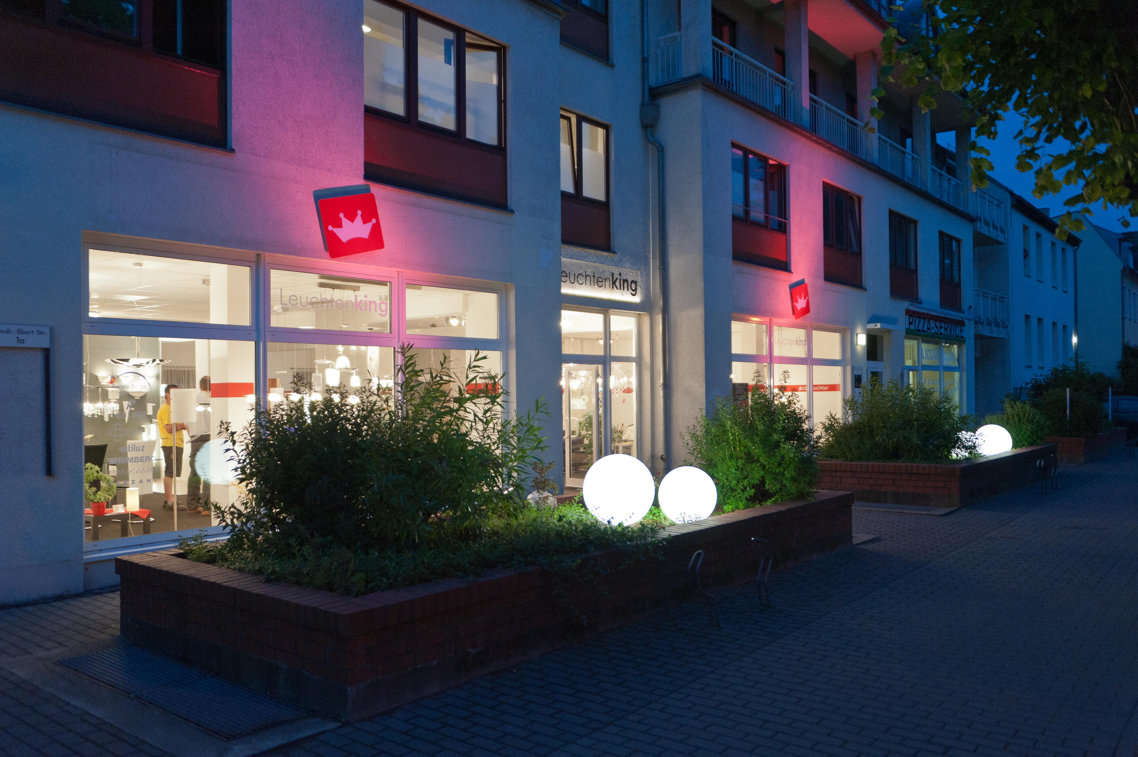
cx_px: 569
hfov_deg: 60.3
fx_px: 979
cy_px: 378
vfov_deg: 42.3
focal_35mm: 31
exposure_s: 1/160
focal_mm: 31
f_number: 2.8
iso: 1600
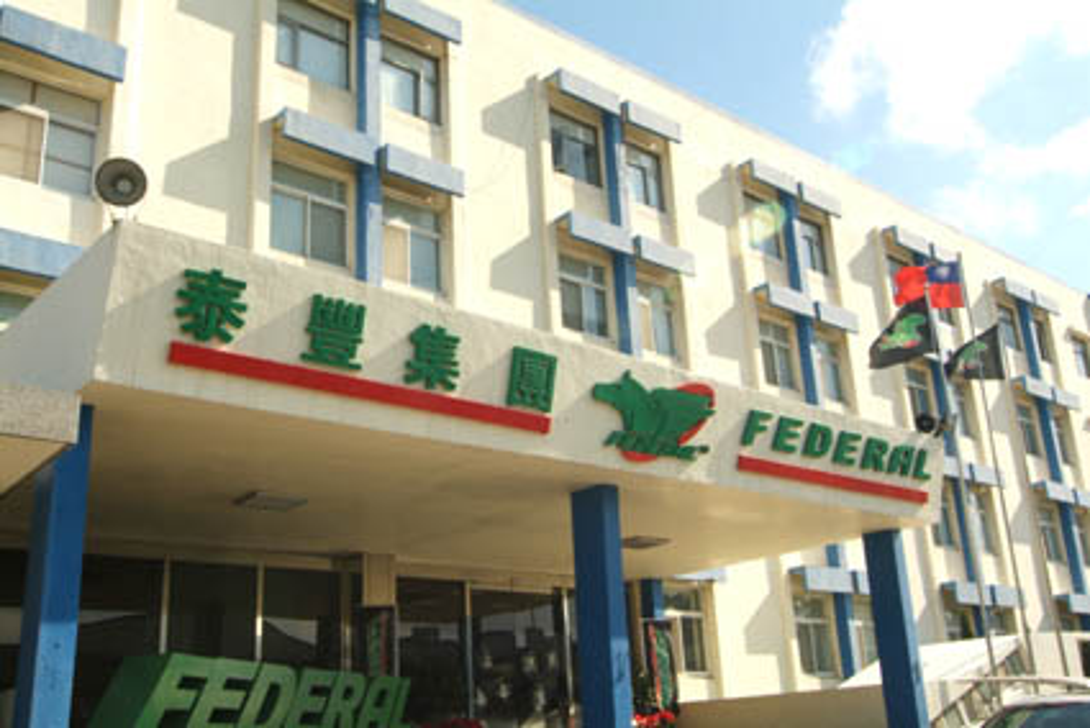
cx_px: 545
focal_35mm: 36
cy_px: 364
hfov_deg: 53.1
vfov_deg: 36.9
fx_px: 1091
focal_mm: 24
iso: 400
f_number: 22
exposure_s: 1/45
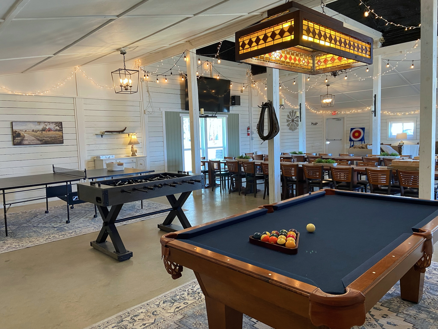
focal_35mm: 26
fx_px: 329
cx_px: 219
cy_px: 164
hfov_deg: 67.3
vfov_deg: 53.1
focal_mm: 4.2
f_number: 1.8
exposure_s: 1/60
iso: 125
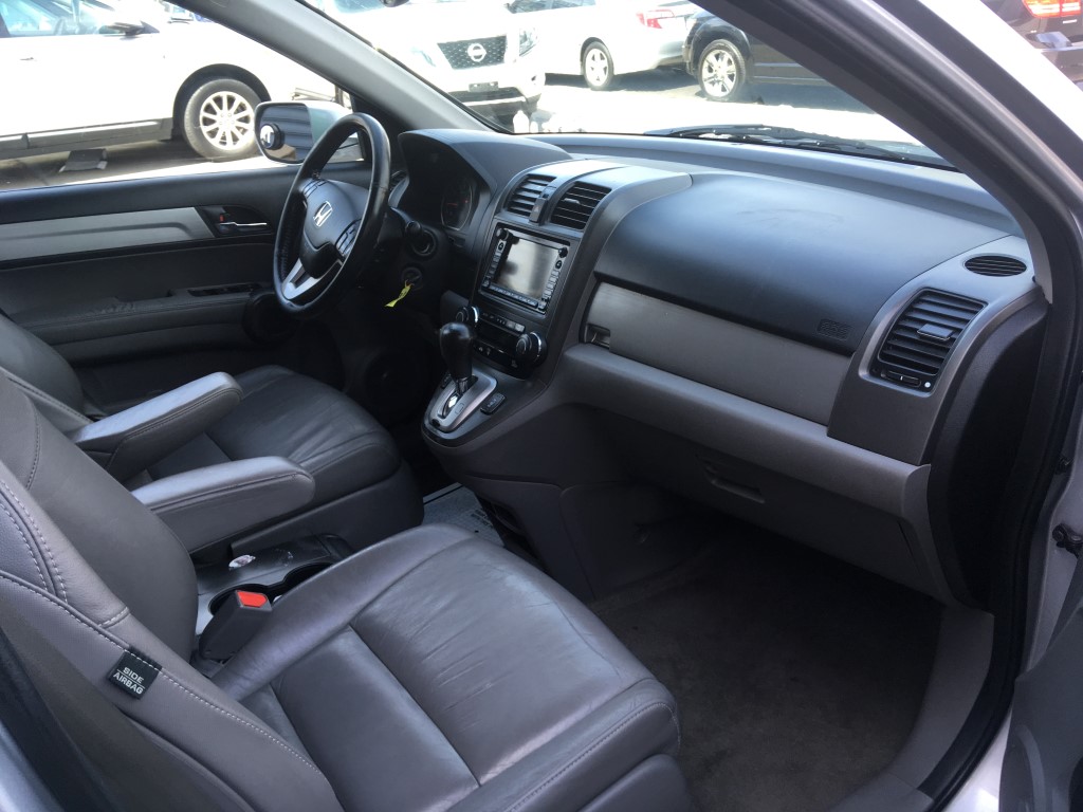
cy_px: 406
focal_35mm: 29
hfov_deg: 61.7
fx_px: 907
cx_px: 542
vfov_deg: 48.2
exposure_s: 1/120
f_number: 2.2
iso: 32
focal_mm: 4.15
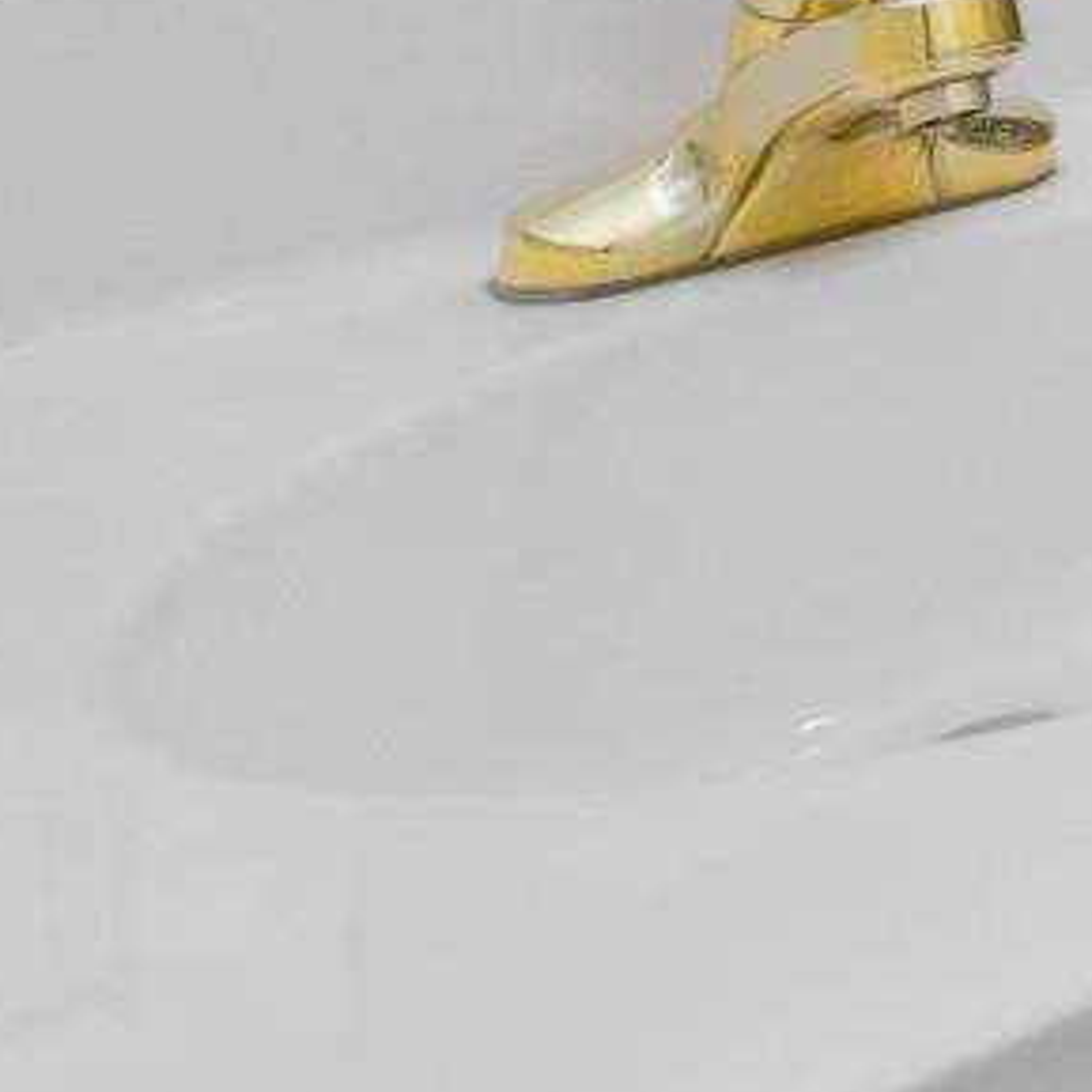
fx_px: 2891
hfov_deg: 14.4
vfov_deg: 17.5
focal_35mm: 81
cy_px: -858
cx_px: 2611
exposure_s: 1/8
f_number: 4.8
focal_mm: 11.5
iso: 100
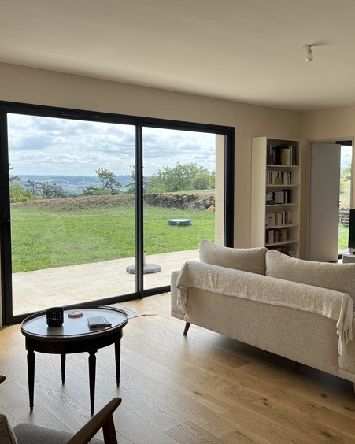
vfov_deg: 50.3
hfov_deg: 40.5
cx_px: 245
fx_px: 473
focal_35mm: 36
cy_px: 211
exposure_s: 1/858
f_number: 1.6
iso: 50
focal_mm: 5.1
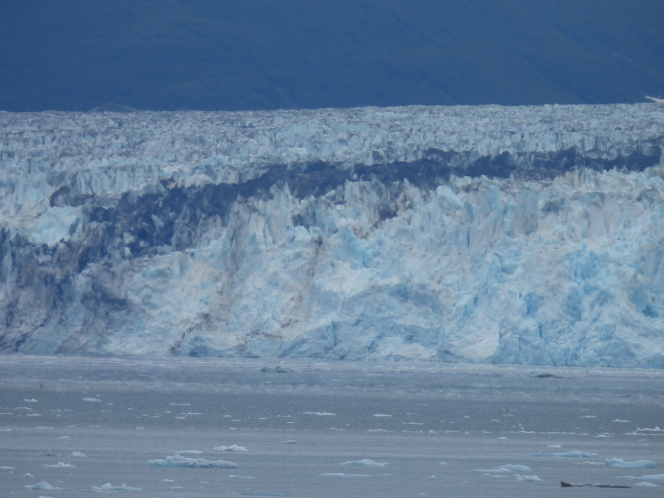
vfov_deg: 1.4
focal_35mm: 1100
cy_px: 249
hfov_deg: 1.8
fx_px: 21100
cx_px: 332
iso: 140
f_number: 5.6
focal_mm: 196
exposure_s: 1/500
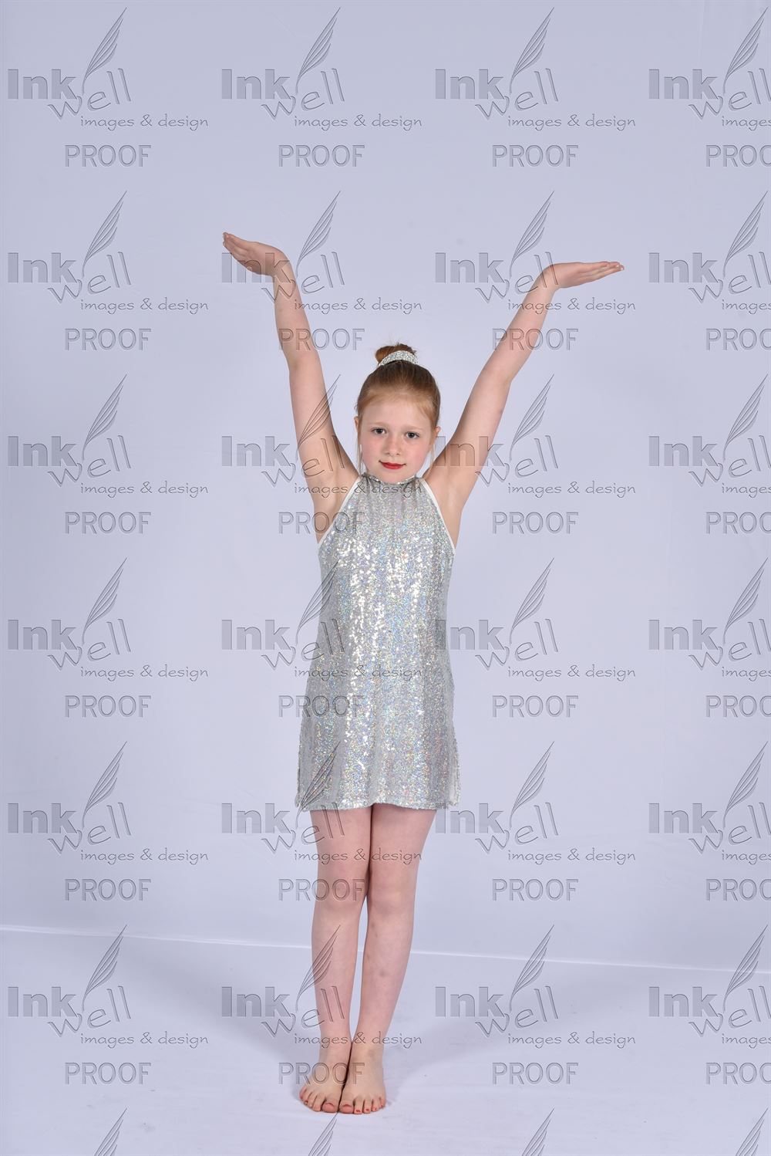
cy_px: 578
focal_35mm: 44
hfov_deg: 30.5
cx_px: 386
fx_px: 1412
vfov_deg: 44.5
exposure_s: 1/200
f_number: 8
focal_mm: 44
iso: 250
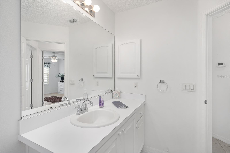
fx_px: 109
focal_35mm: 17
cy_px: 76
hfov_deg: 93.3
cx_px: 115
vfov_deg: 70.4
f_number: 7.1
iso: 125
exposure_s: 1/5
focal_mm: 17
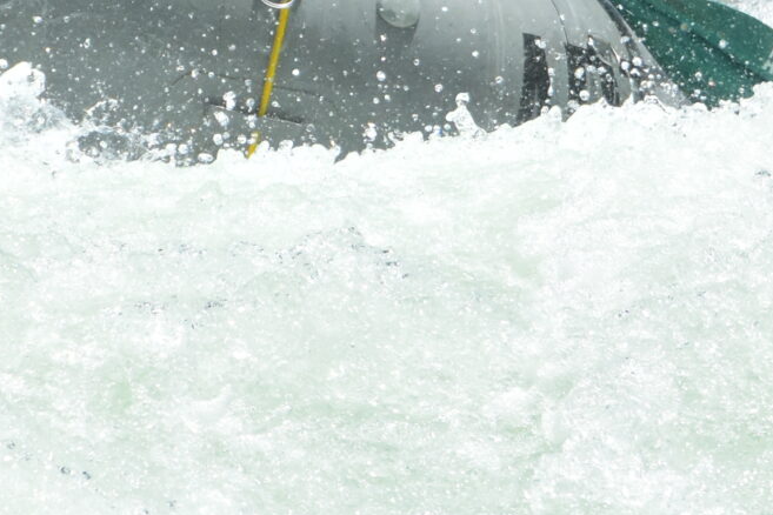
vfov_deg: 1.4
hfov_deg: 2.1
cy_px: -351
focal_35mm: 994
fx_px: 21342
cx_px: 386
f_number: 8
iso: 800
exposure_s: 1/1000
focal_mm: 170
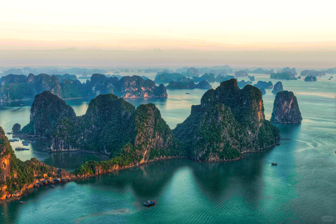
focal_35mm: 45
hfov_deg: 43.6
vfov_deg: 29.9
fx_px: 420
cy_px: 112
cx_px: 168
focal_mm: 30
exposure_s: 1/3.33
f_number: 11
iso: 100
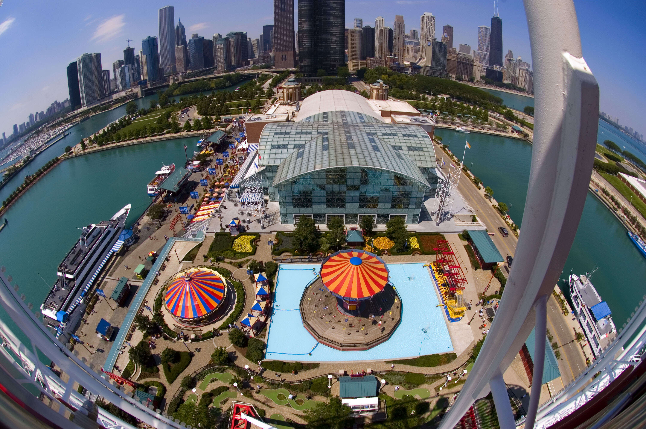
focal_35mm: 16
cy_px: 214
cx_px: 323
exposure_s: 1/320
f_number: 11
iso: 200
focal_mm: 10.5
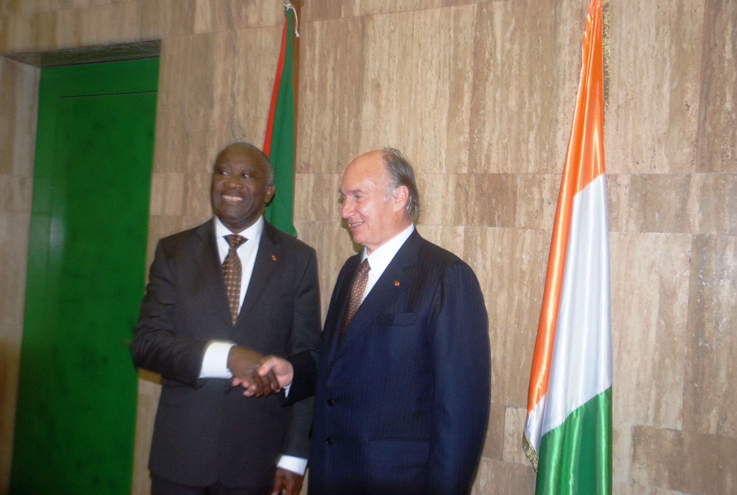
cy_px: 248
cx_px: 368
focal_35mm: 40
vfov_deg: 33.2
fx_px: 831
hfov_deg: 47.8
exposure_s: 1/60
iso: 500
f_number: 4.5
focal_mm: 27
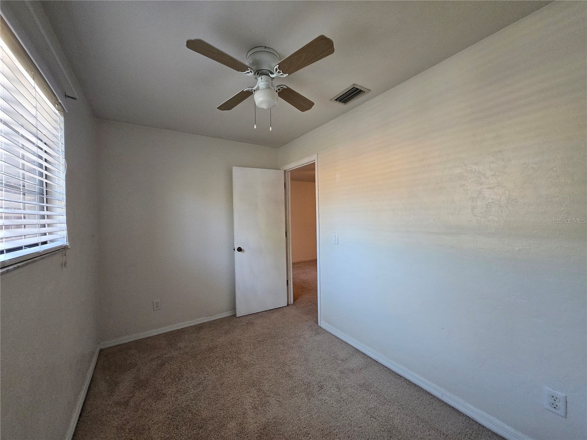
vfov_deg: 89.9
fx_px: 220
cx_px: 294
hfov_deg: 106.2
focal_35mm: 13
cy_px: 220
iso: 200
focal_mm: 1.7
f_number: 2.2
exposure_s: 1/60
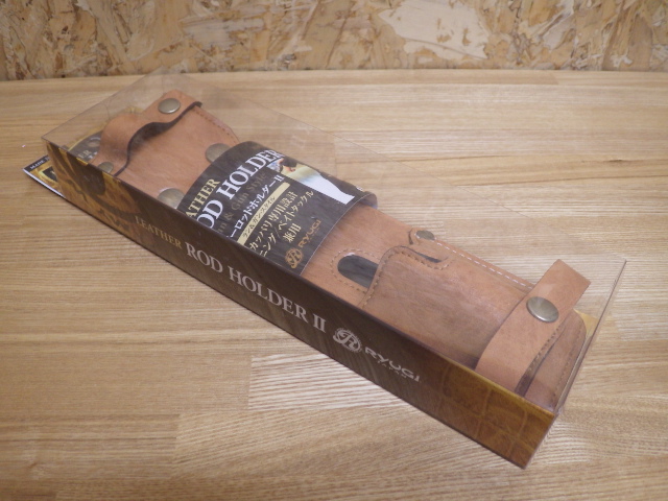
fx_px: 598
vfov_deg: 45.4
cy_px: 250
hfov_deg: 58.4
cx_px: 334
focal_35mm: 31
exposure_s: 1/45
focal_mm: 5.5
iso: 320
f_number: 2.3
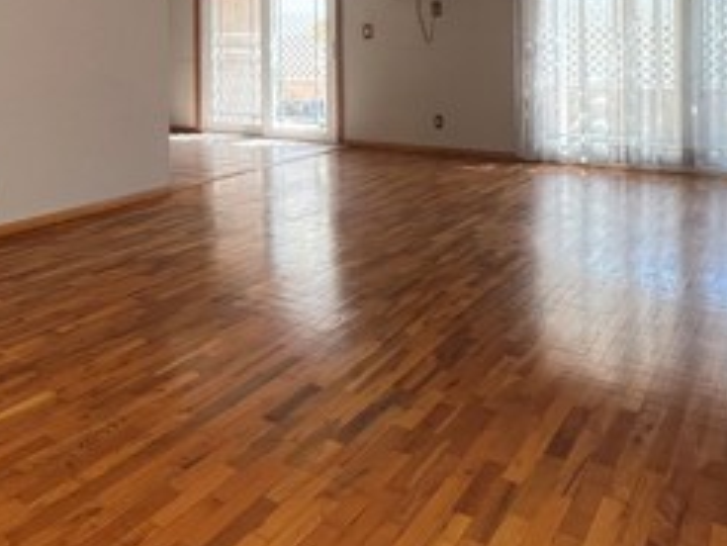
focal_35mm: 34
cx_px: 151
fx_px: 714
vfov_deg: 38.8
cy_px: 50
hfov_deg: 50.8
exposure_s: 1/99
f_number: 1.8
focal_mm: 1.57
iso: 125
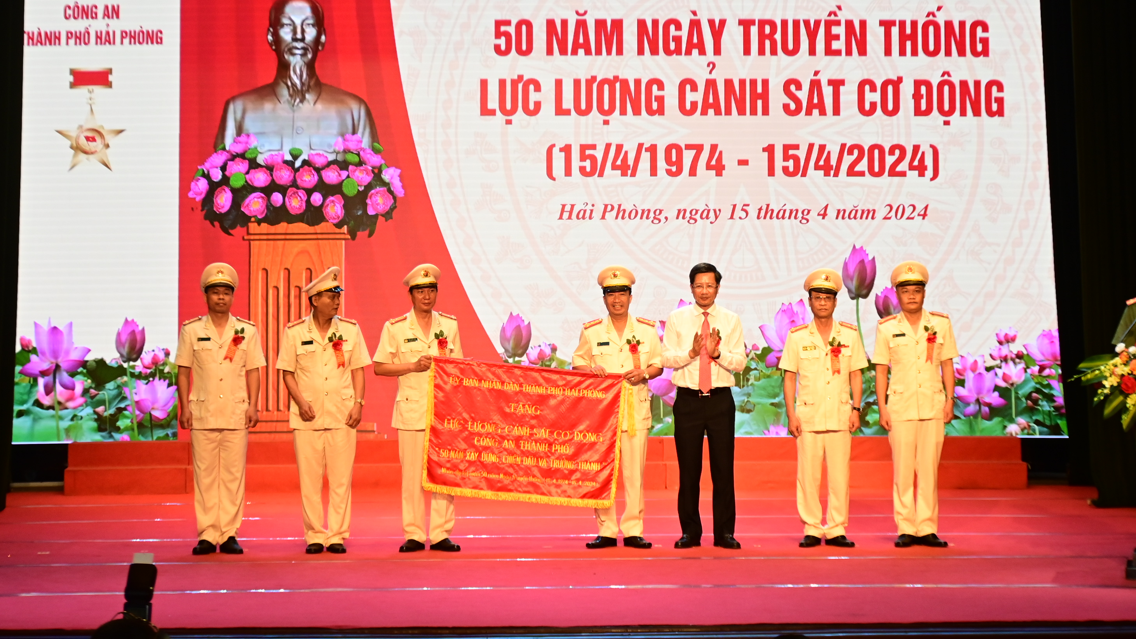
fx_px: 2862
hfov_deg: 22.5
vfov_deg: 12.7
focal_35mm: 95
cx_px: 566
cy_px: 280
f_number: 5
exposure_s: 1/200
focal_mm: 60
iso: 1000
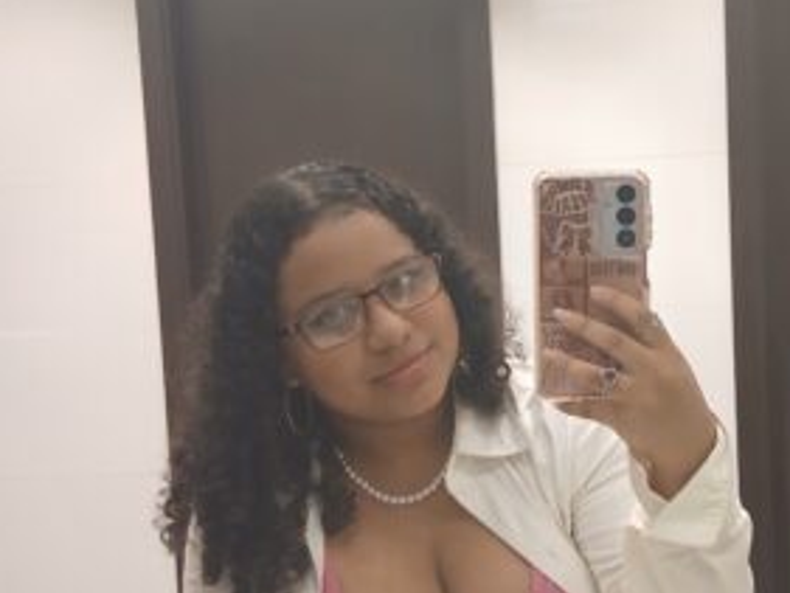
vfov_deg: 38.7
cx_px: 545
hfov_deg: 49.0
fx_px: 845
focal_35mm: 37
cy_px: 318
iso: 400
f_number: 1.8
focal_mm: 3.98
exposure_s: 1/24
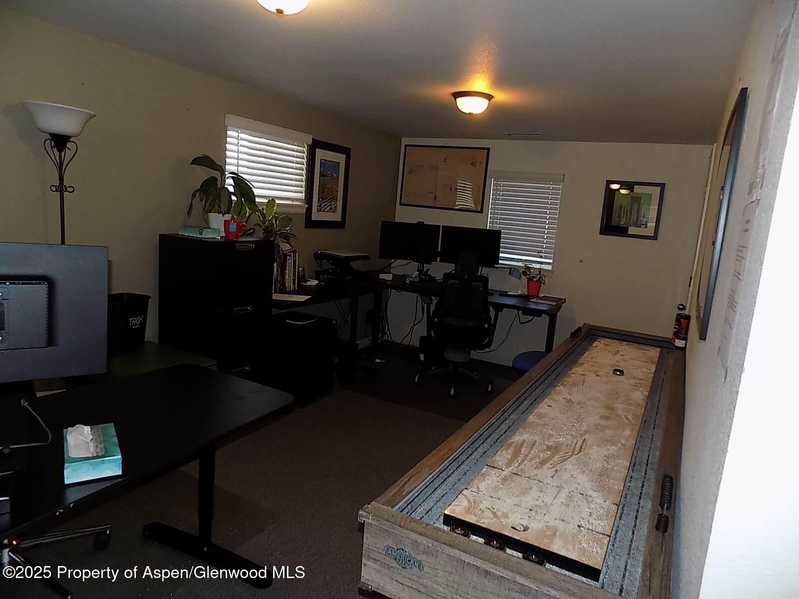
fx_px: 531
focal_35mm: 23
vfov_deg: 58.9
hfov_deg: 73.9
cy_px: 300
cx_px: 400
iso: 200
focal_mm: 4
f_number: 3.1
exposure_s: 1/30
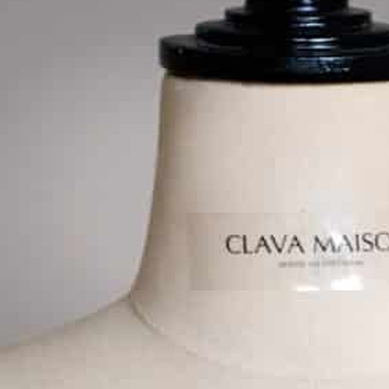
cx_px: 513
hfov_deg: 4.5
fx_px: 4933
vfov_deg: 4.3
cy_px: 1280
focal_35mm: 388
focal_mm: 50
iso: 640
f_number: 6.3
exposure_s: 1/100
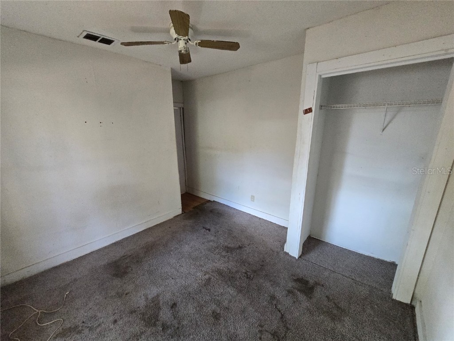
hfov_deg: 106.2
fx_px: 170
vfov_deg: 89.9
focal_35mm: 13
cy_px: 170
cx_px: 227
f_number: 2.2
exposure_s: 1/100
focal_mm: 2.2
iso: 640
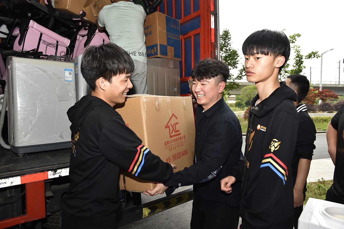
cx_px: 172
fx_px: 229
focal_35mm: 24
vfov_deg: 53.1
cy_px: 114
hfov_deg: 73.8
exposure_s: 1/160
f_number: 4.5
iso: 400
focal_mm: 24
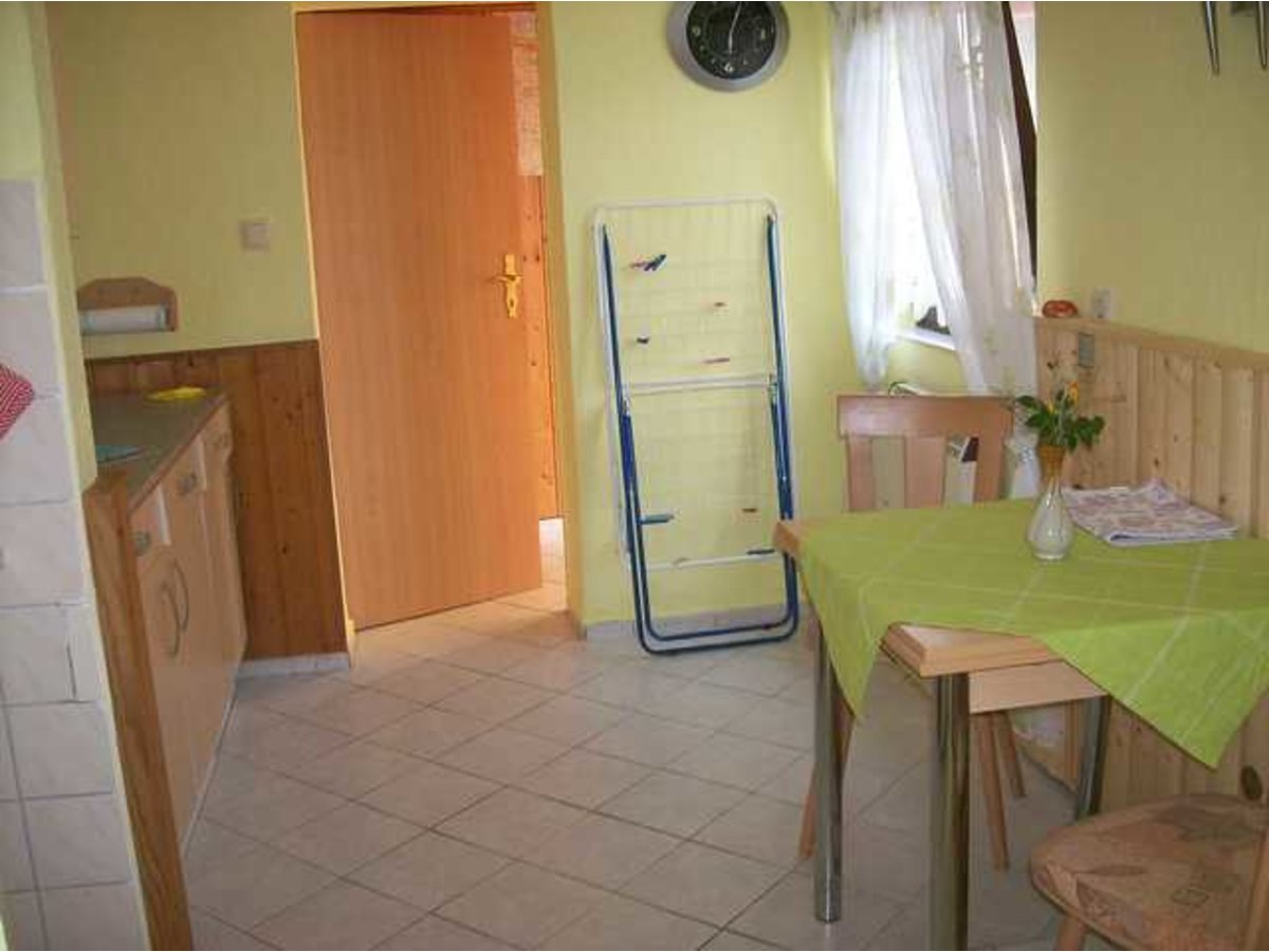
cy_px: 476
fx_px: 1320
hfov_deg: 51.4
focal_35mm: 36
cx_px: 634
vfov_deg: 39.7
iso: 140
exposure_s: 1/64
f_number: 2.7
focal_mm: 6
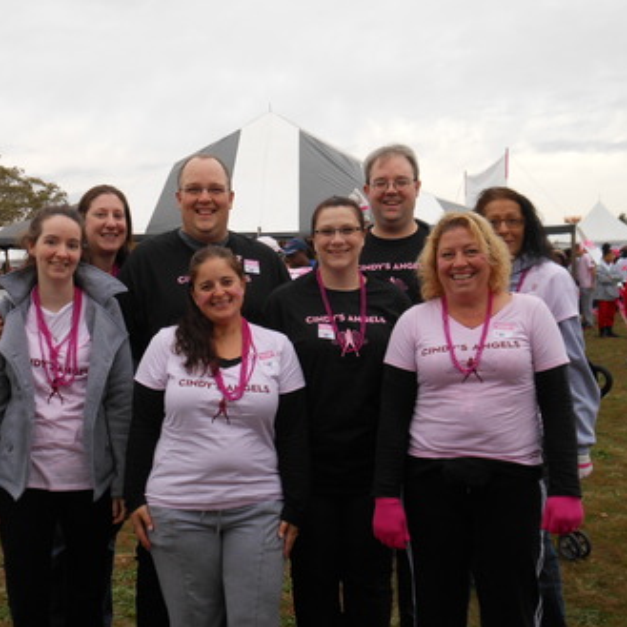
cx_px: 274
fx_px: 943
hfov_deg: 36.7
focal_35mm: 46
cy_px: 313
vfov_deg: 36.8
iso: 125
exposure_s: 1/30
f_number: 3.6
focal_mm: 6.8
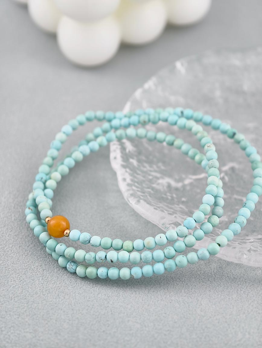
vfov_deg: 23.0
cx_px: 131
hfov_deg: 17.4
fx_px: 856
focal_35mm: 85
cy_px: 174
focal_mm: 22.48
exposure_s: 1/160
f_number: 2.67
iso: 125
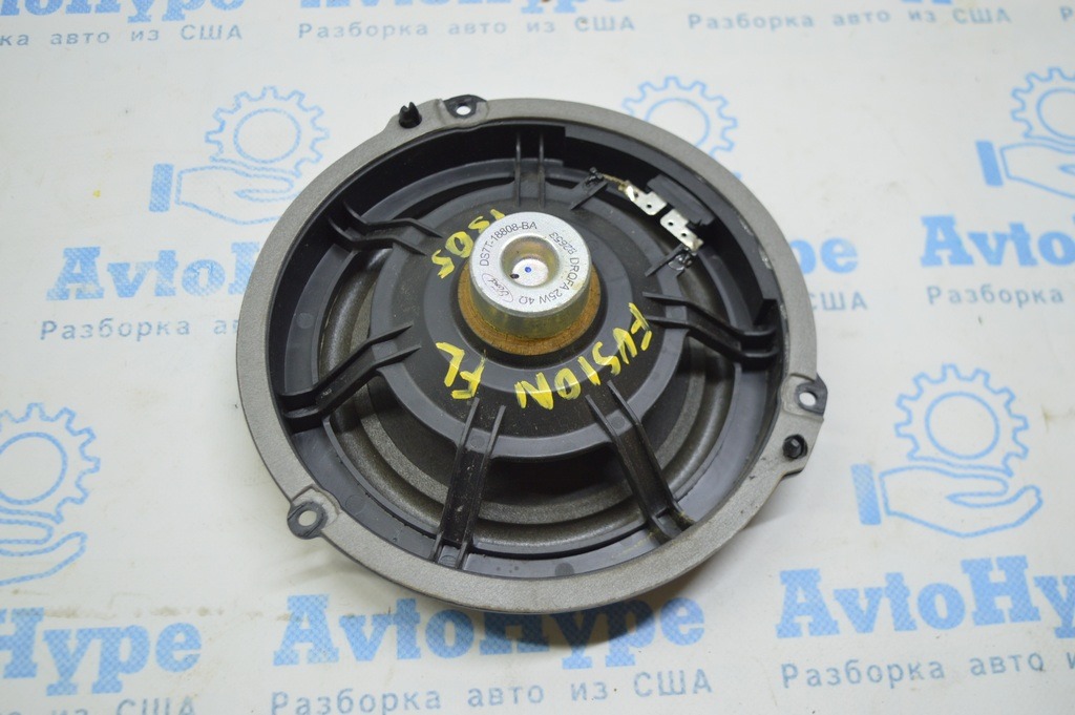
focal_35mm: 40
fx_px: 1208
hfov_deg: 48.0
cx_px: 538
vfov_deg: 33.0
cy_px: 358
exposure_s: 1/50
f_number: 4
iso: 400
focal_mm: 27
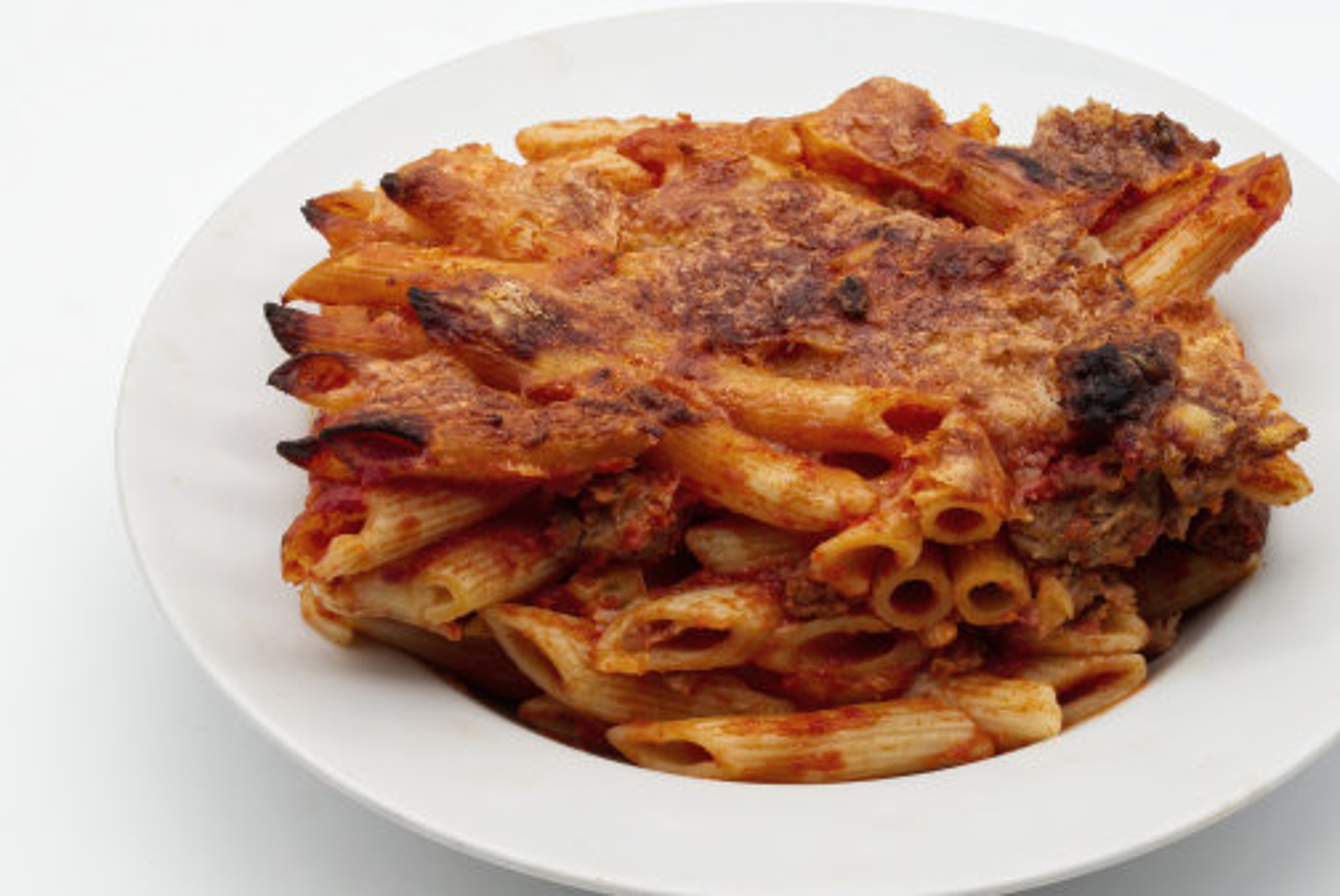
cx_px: 792
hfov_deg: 22.3
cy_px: 440
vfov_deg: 15.1
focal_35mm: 91
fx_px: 3390
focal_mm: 50
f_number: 32
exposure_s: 1/3.33
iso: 100
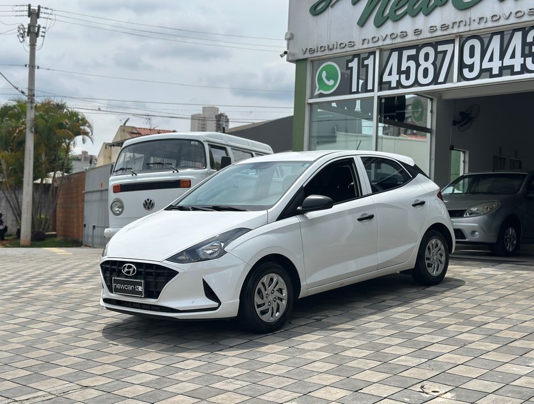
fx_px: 743
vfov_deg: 30.4
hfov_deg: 39.5
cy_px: 202
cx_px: 267
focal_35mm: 48
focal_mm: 6.86
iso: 100
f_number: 1.78
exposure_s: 1/7092
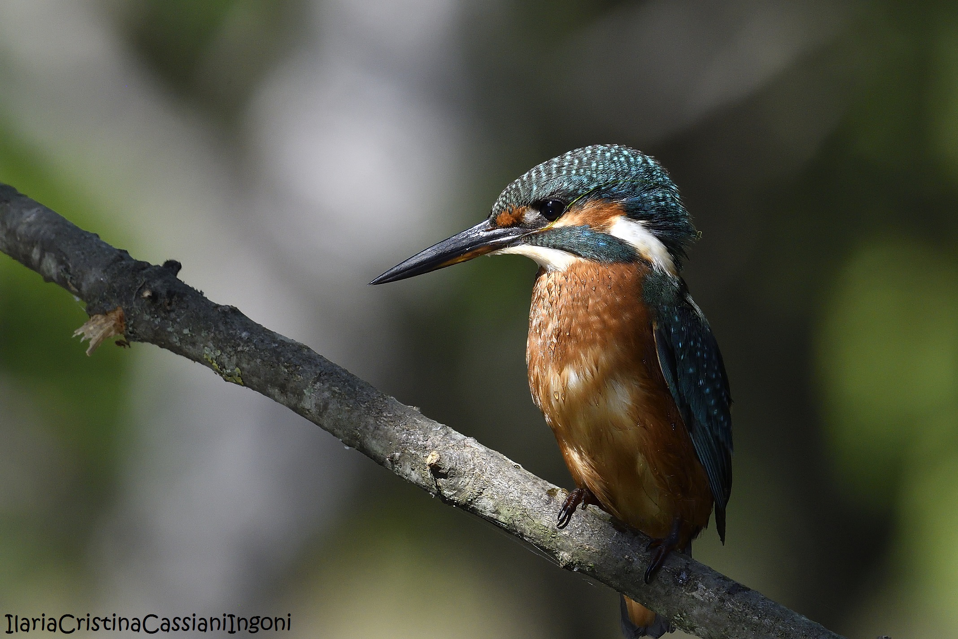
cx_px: 479
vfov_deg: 1.7
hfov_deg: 2.6
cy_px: 320
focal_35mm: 800
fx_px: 21287
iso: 1000
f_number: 8
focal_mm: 400
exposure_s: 1/1000
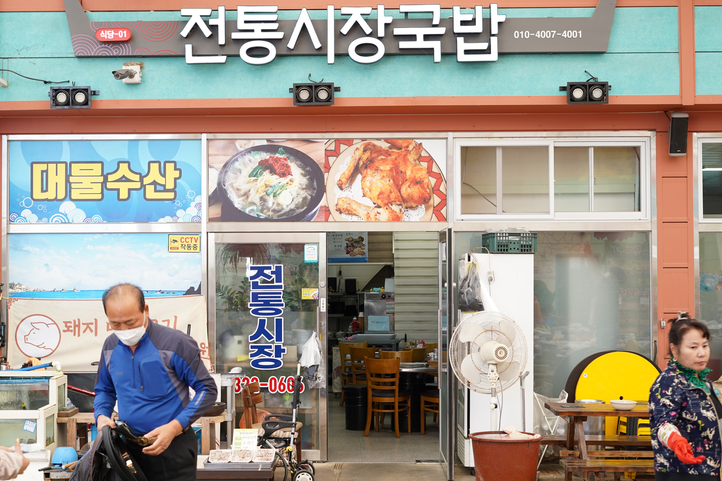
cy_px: 245
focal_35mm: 58
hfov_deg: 34.4
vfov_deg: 23.4
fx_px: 1163
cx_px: 309
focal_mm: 50
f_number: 4
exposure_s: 1/125
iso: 320
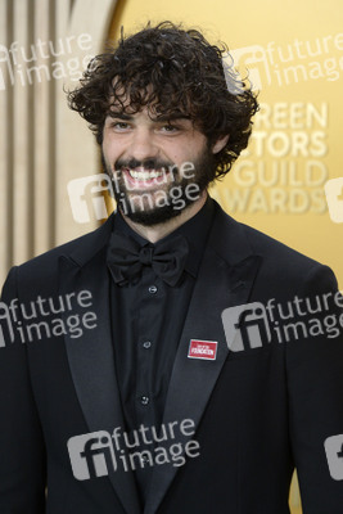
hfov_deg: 9.5
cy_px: 257
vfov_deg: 14.1
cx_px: 172
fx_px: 2070
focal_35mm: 145
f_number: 5.6
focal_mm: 145
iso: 2500
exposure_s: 1/250
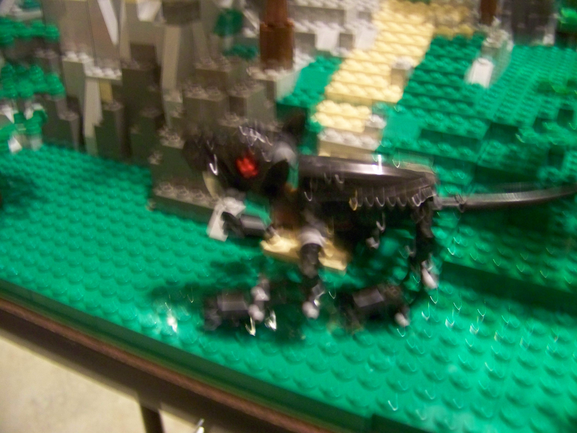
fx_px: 600
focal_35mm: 36
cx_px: 288
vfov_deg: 39.7
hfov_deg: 51.4
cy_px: 216
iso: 400
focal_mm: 5.85
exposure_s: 1/2
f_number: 2.8
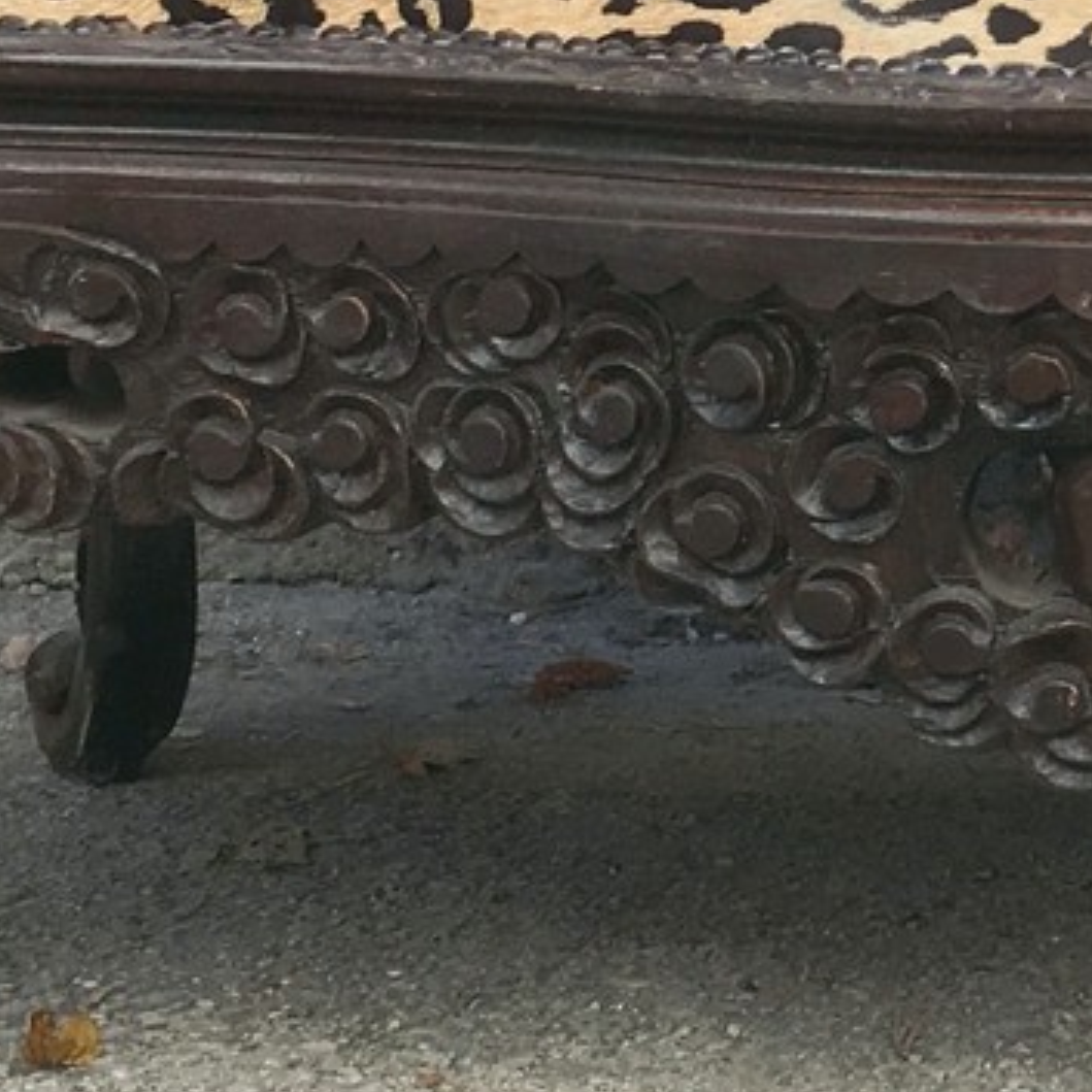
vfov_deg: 15.4
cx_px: 1172
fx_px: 3890
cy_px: -243
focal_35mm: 109
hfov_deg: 15.6
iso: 25
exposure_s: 1/269
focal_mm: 4.15
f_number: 2.2
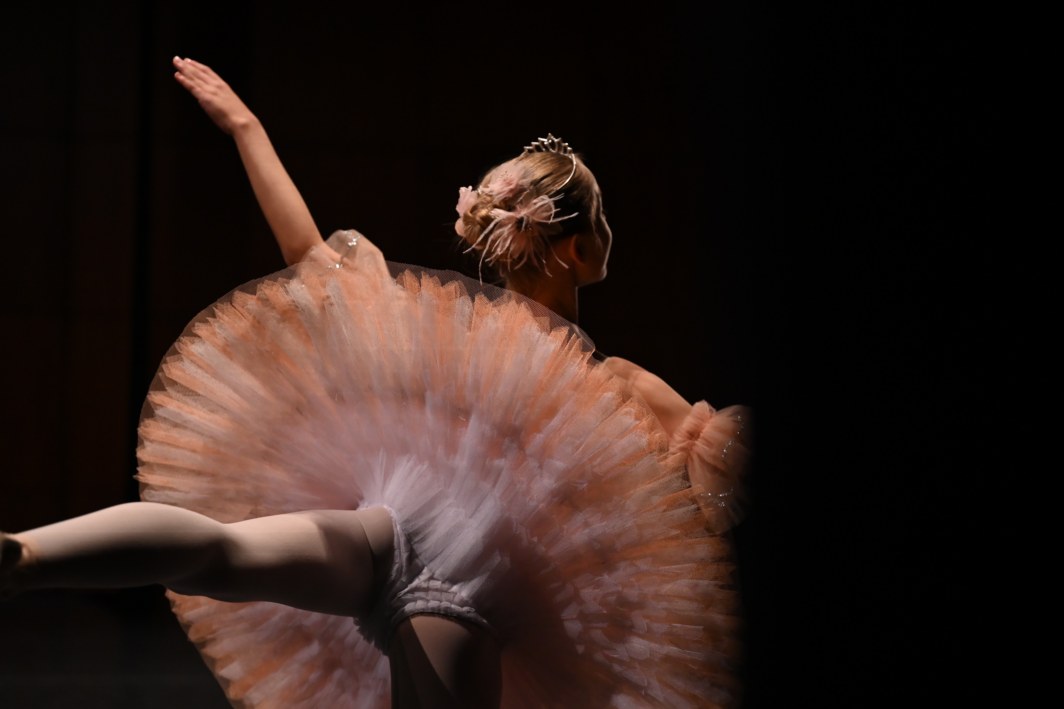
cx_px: 532
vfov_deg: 19.2
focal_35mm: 71
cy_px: 357
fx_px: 2098
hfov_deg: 28.5
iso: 4000
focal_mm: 70
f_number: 2.8
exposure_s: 1/1250
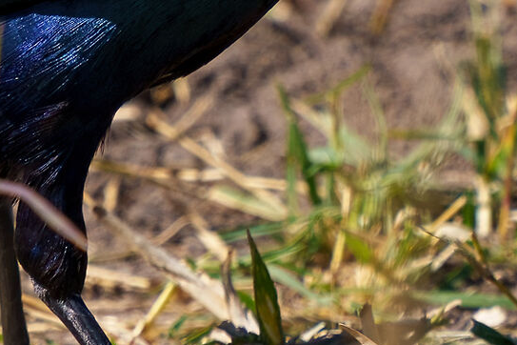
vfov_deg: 0.6
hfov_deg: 0.8
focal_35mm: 2474
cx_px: 6
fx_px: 35527
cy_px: -145
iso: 100
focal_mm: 560
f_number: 5.6
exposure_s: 1/800
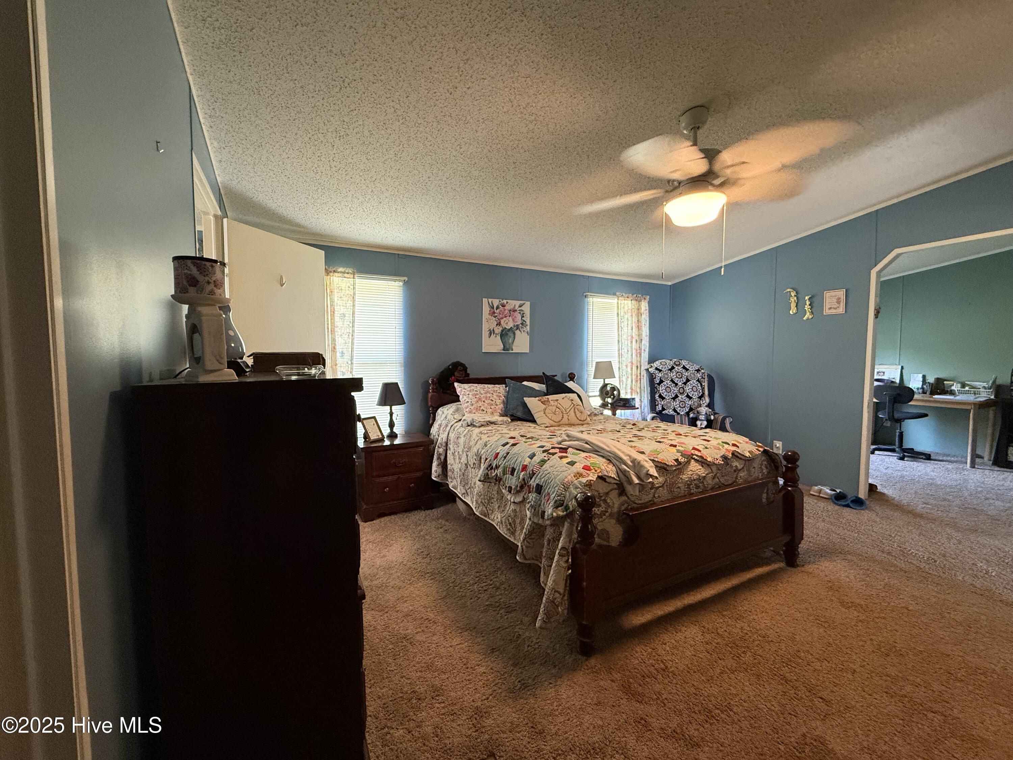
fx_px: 410
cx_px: 506
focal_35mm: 14
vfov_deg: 85.7
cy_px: 380
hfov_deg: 102.1
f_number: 2.2
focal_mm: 2.22
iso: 400
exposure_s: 1/60
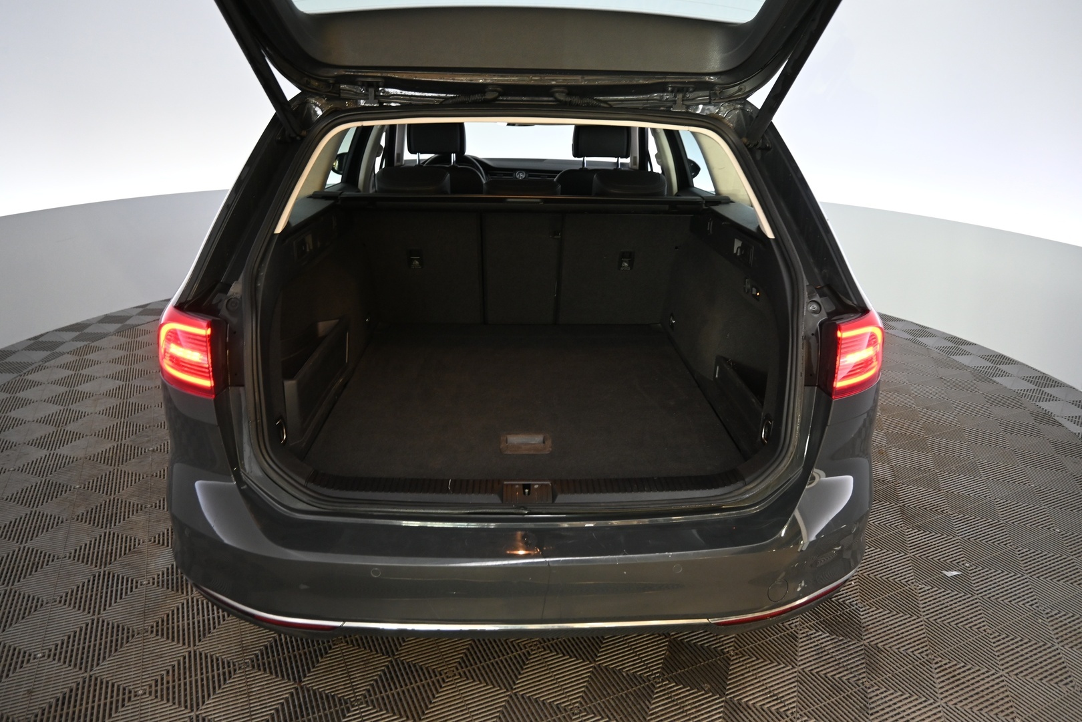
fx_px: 721
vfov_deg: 53.1
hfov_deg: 73.7
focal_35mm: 24
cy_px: 361
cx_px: 541
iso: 800
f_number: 3.5
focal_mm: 16
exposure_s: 1/30
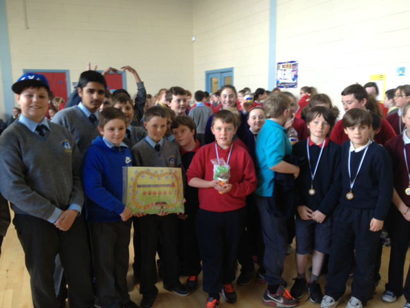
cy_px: 154
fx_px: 415
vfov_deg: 40.7
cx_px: 205
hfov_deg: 52.6
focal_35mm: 35
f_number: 2.4
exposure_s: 1/20
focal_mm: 4.28
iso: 50
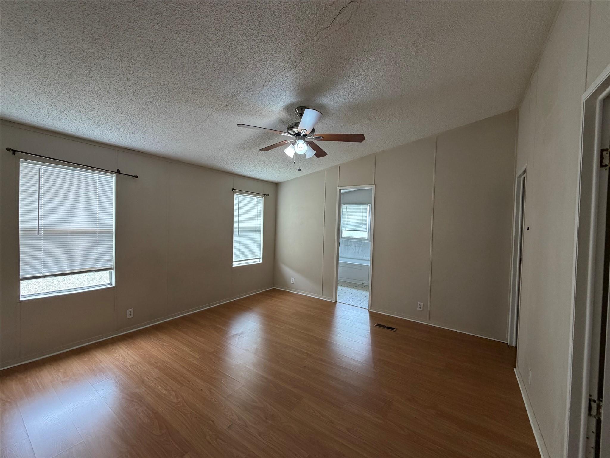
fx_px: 247
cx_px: 305
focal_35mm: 14
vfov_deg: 85.7
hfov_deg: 102.1
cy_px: 229
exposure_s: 1/111
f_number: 2.2
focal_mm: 2.22
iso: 320
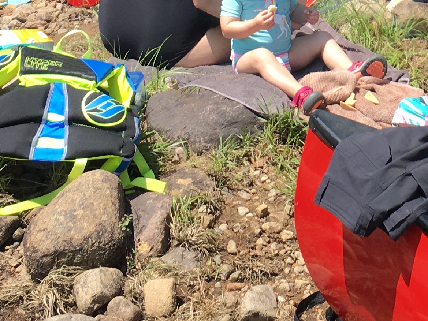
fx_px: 1237
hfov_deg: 19.0
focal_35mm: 100
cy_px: -104
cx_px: 443
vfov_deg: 14.2
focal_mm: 4.15
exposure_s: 1/916
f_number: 2.2
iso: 25
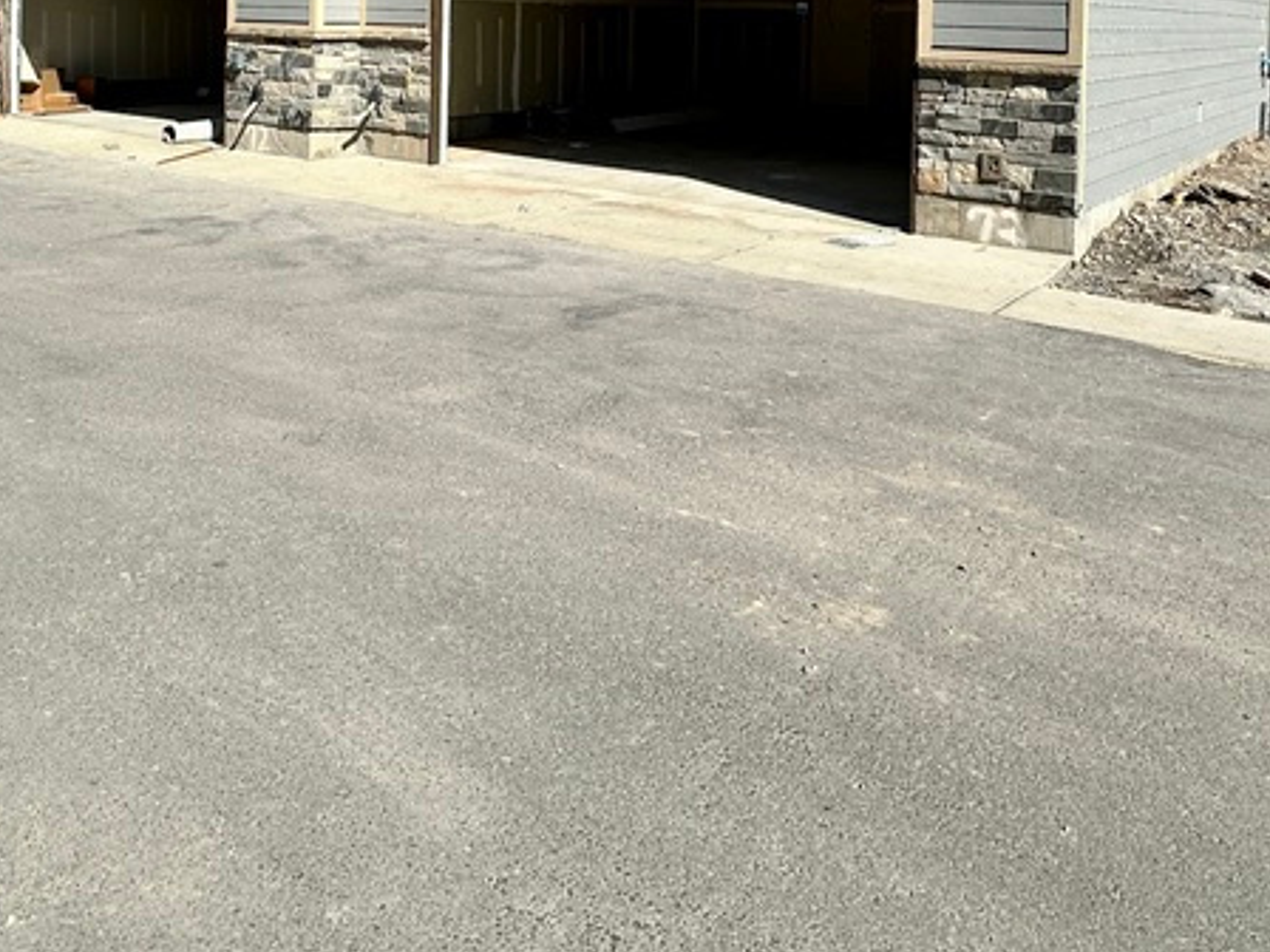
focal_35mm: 32
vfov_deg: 39.5
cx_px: 547
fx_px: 1174
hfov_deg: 56.6
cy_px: 23
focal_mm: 2.22
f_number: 2.2
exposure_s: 1/3125
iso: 50
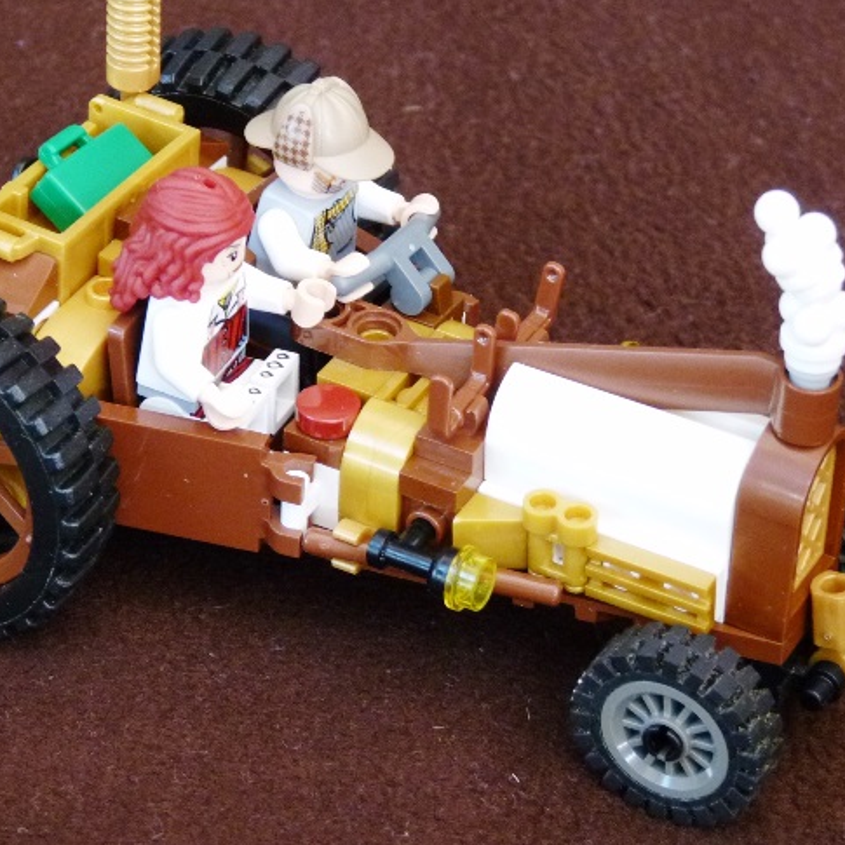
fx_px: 3949
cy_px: 324
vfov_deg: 12.2
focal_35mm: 143
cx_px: 322
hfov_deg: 12.2
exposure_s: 1/40
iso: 320
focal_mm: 17.4
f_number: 3.6
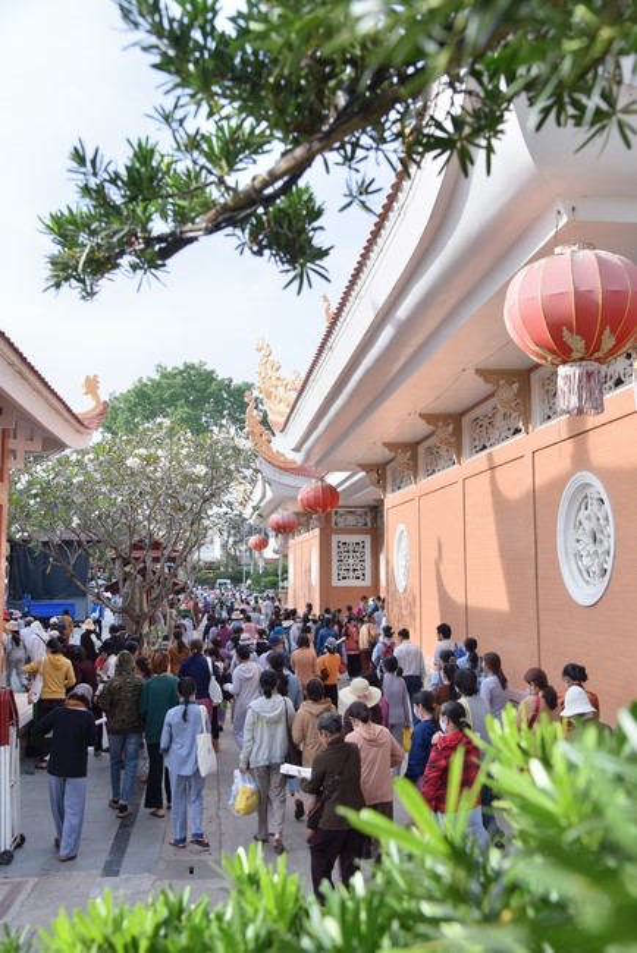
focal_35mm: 34
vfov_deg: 55.8
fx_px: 901
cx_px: 318
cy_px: 476
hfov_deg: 38.9
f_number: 7.1
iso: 100
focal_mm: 34
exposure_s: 1/160
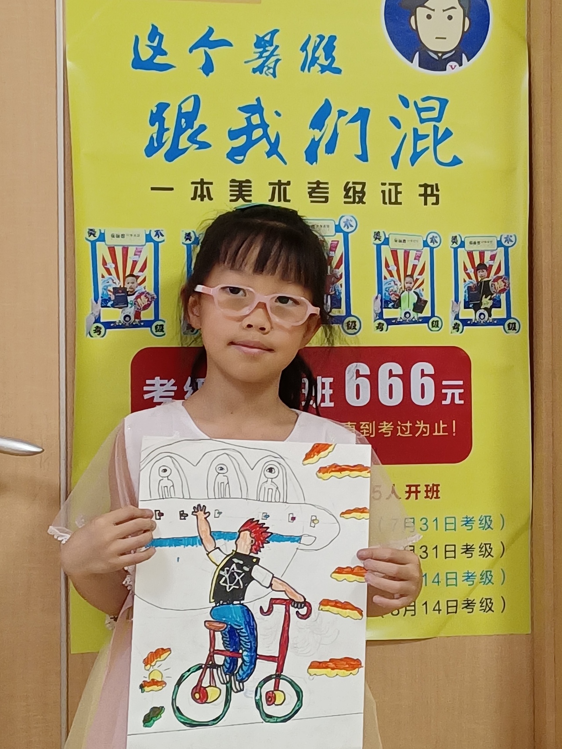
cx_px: 281
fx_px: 1862
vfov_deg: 22.8
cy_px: 374
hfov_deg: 17.2
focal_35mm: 86
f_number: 1.8
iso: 356
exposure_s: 1/33.3
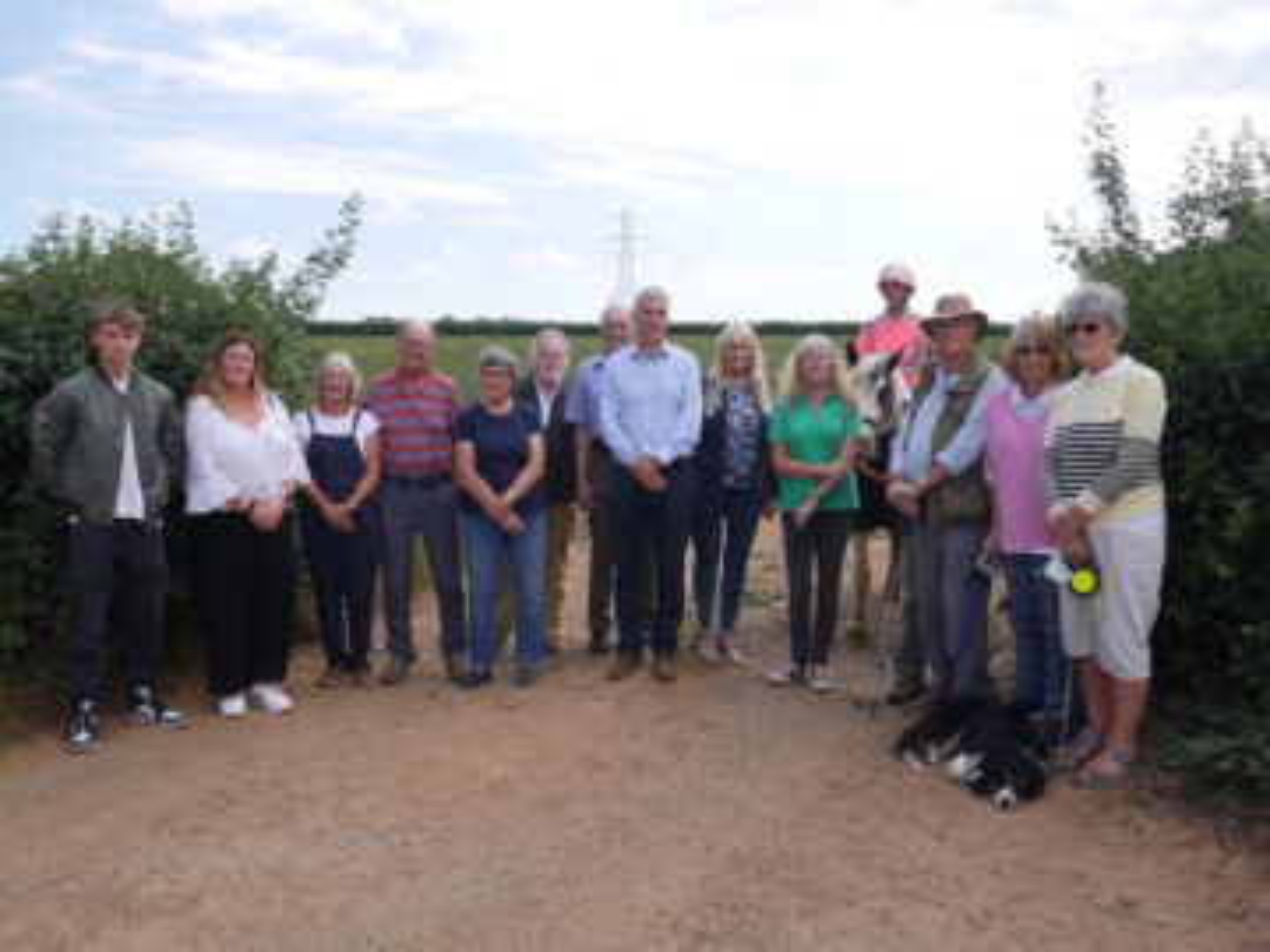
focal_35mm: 36
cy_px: 476
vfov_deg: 39.7
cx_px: 635
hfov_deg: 51.4
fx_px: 1321
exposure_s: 1/320
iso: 200
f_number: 7.1
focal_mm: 18
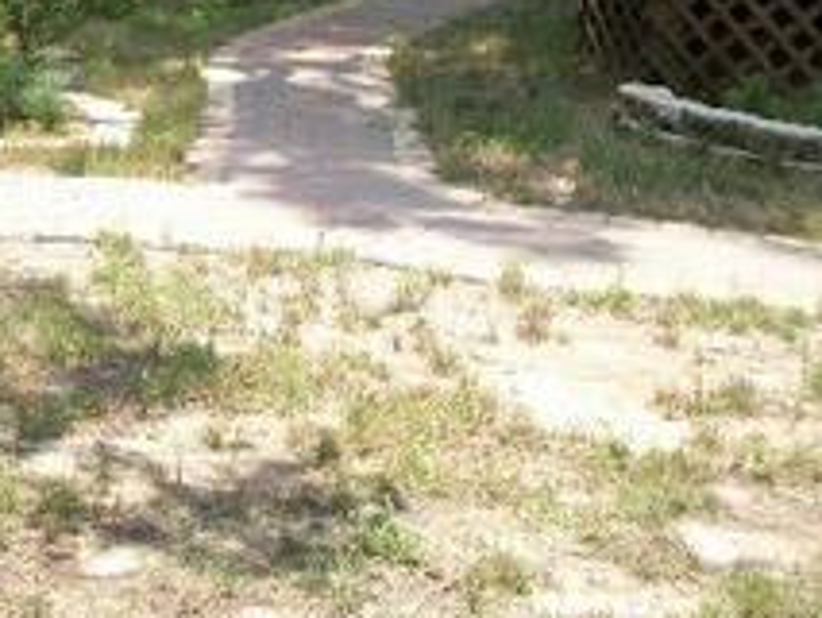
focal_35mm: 77
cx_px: -39
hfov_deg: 24.0
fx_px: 1829
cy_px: -108
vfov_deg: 18.3
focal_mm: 5.7
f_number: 2.9
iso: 80
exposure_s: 1/640
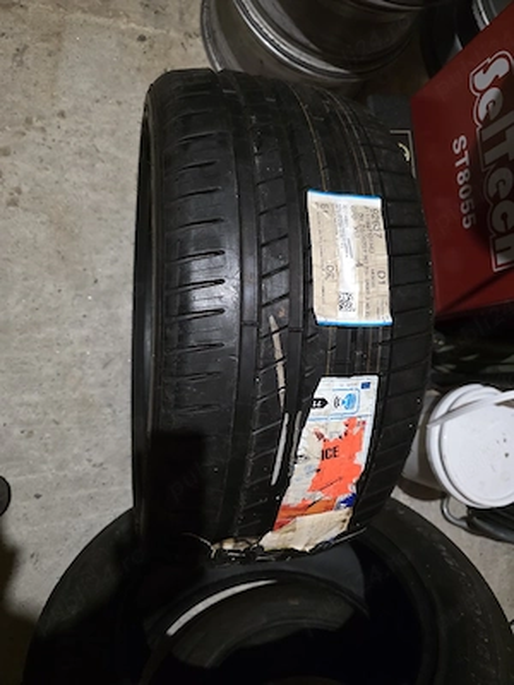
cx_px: 257
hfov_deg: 58.9
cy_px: 342
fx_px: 455
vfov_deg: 73.9
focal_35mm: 23
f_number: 1.7
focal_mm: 6.3
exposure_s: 1/33.4
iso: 1250
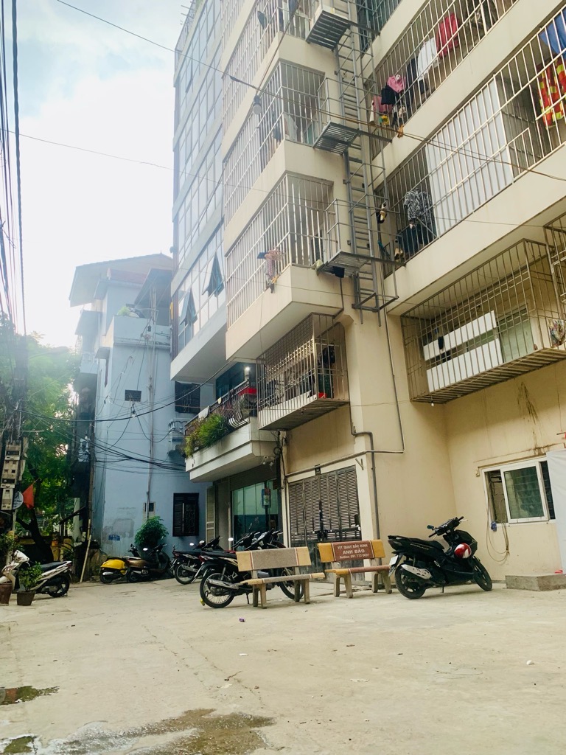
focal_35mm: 26
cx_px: 283
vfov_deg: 67.3
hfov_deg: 53.1
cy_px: 378
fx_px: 567
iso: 80
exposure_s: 1/121
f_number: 1.8
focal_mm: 4.25
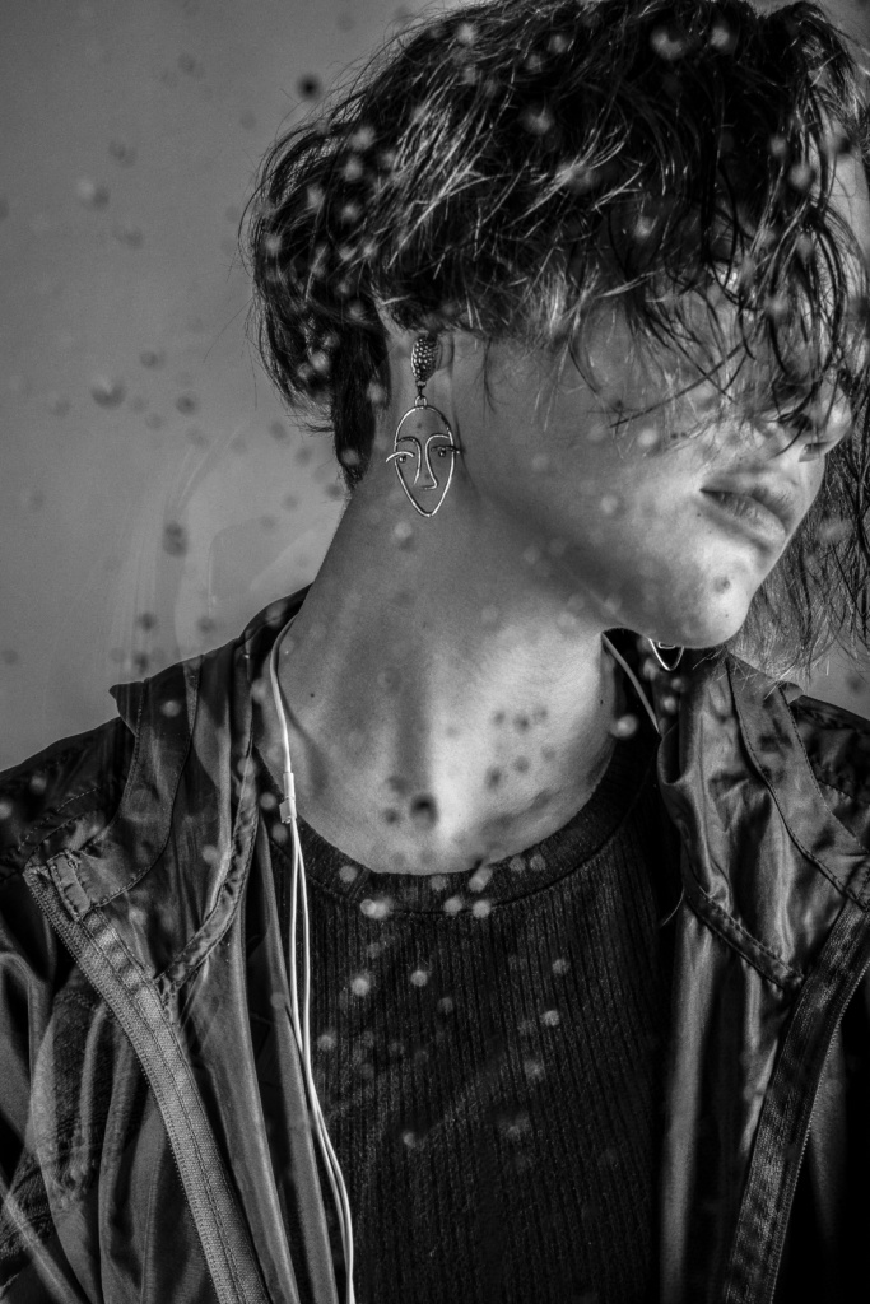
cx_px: 435
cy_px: 652
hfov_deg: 29.0
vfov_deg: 42.3
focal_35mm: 46
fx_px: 1685
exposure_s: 1/200
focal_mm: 31
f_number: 8
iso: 100
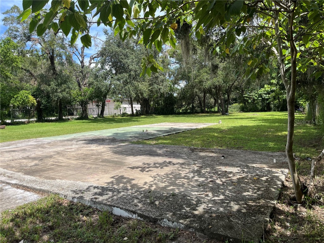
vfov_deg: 53.1
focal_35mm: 26
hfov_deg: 67.3
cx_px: 162
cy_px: 122
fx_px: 243
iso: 50
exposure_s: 1/1992
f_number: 1.6
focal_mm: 5.1
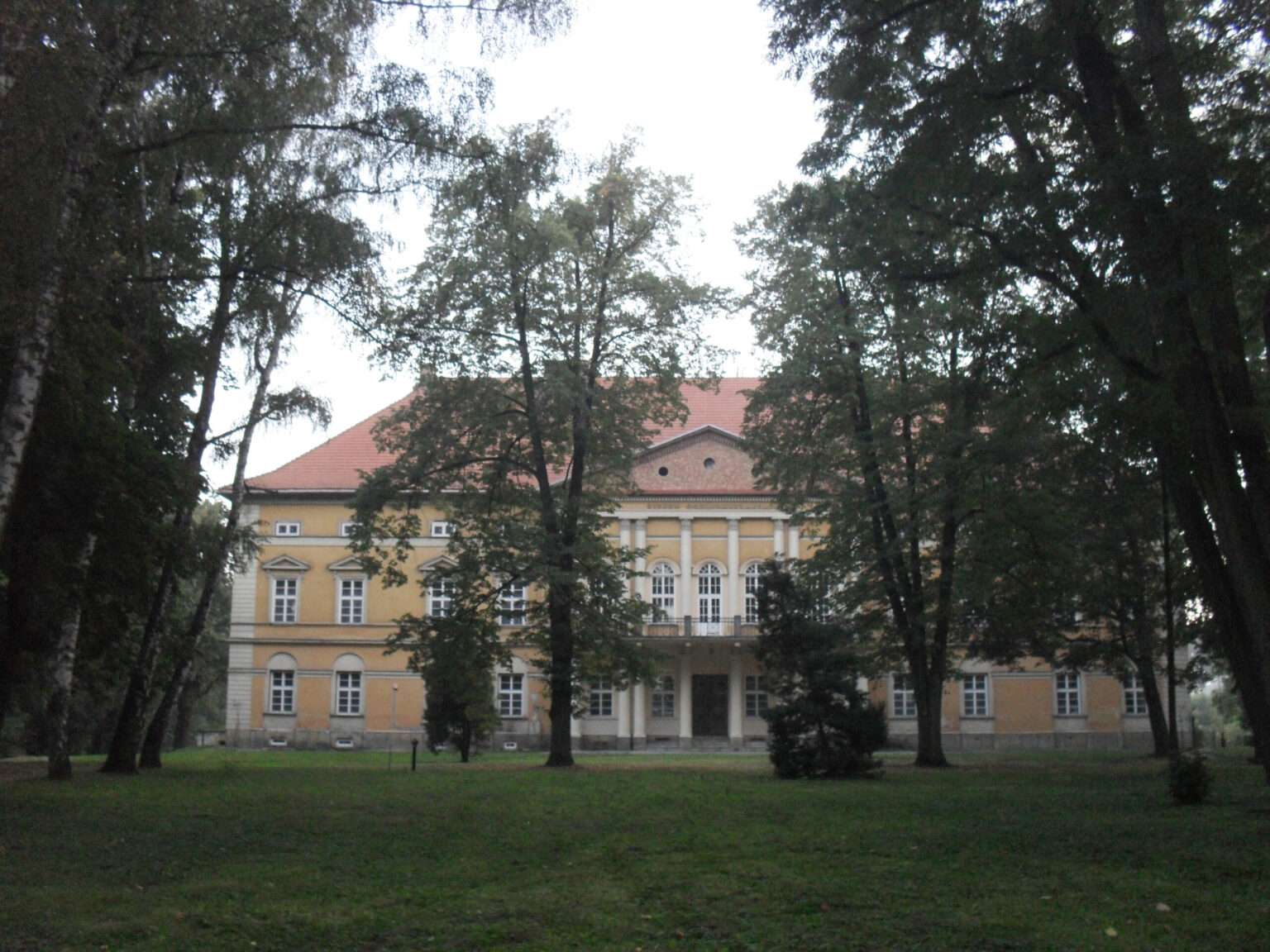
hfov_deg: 52.6
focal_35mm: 35
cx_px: 635
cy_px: 476
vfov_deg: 40.7
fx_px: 1284
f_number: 3.2
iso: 200
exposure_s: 1/45
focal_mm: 6.3
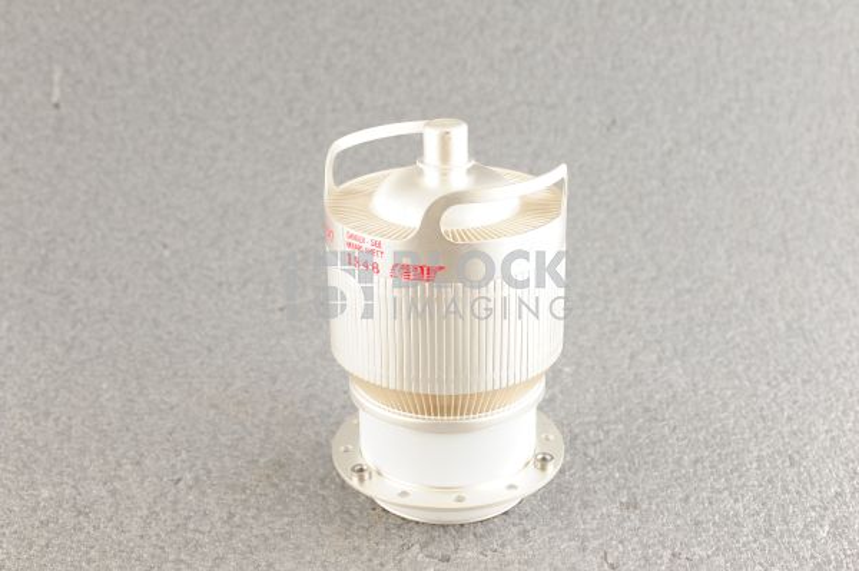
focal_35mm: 50
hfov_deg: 39.6
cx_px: 430
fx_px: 1192
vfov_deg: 26.9
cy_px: 286
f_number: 8
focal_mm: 50
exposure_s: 1/125
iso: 1600
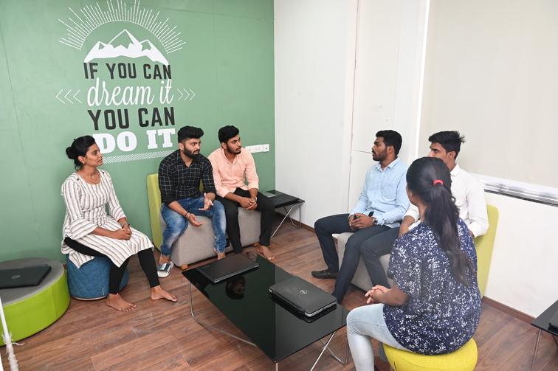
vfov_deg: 53.1
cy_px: 186
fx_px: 372
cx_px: 279
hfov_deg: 73.8
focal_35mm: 24
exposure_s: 1/125
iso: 2500
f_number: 6.3
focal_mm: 24
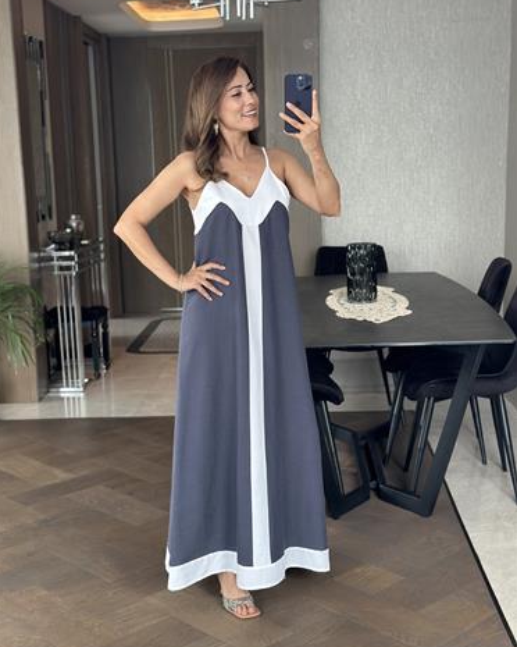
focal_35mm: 51
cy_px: 330
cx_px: 256
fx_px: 975
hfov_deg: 29.7
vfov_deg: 36.7
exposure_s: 1/86
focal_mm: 6.86
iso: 125
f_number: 1.78
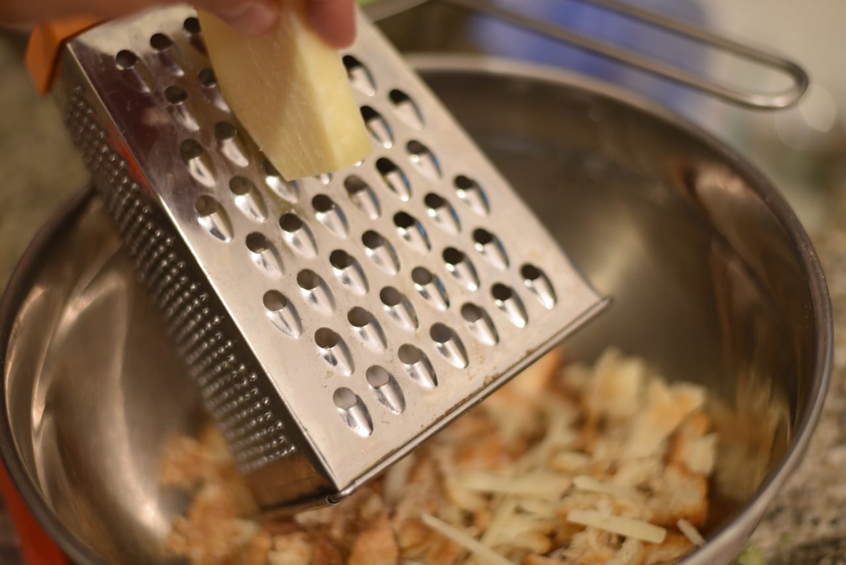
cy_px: 282
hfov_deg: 39.6
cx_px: 423
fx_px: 1175
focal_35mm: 50
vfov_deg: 27.0
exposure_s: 1/60
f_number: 1.8
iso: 800
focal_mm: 50
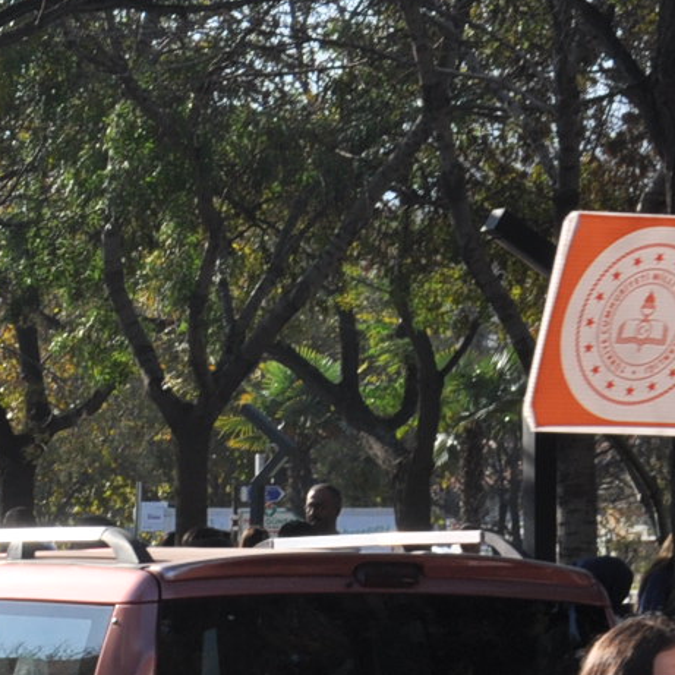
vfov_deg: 7.4
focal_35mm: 237
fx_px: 5229
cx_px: -719
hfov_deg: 7.1
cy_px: 552
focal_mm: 40
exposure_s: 1/160
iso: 200
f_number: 13
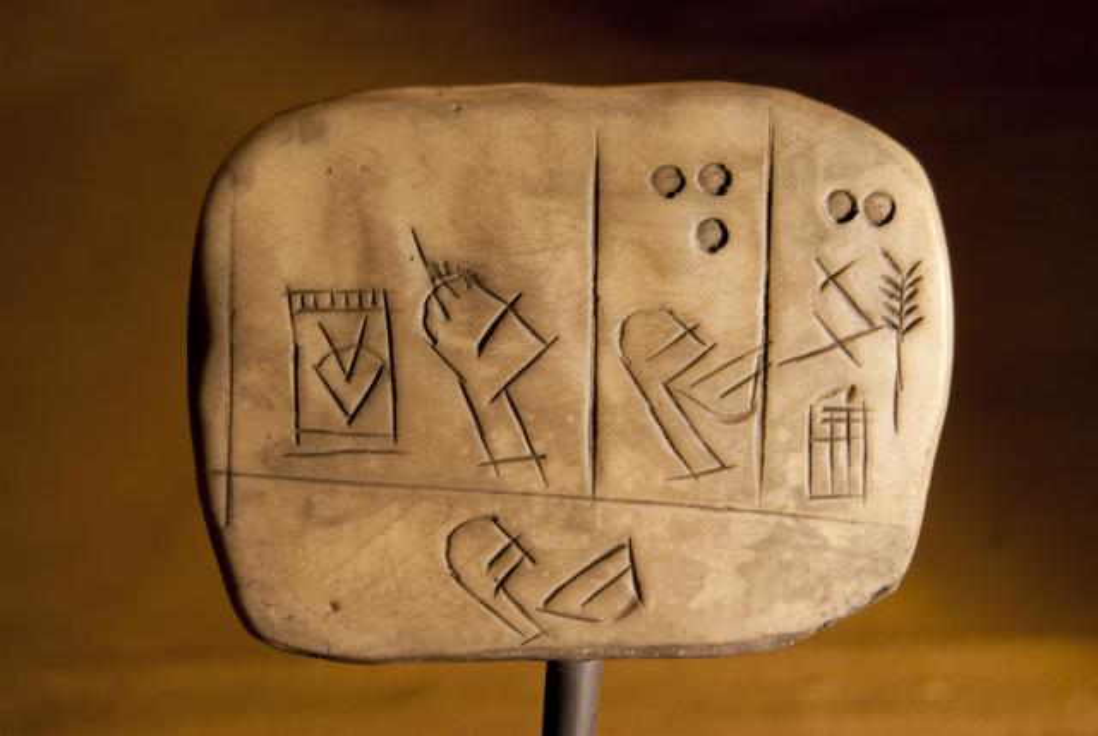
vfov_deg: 23.9
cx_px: 549
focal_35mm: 57
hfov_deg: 35.0
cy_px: 368
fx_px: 1741
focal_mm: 38
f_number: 5
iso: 500
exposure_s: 1/30
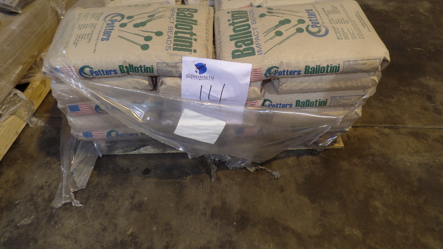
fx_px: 305
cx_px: 220
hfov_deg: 71.9
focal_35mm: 26
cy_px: 87
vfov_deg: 43.9
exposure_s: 1/30
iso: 160
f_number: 2.8
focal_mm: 4.1
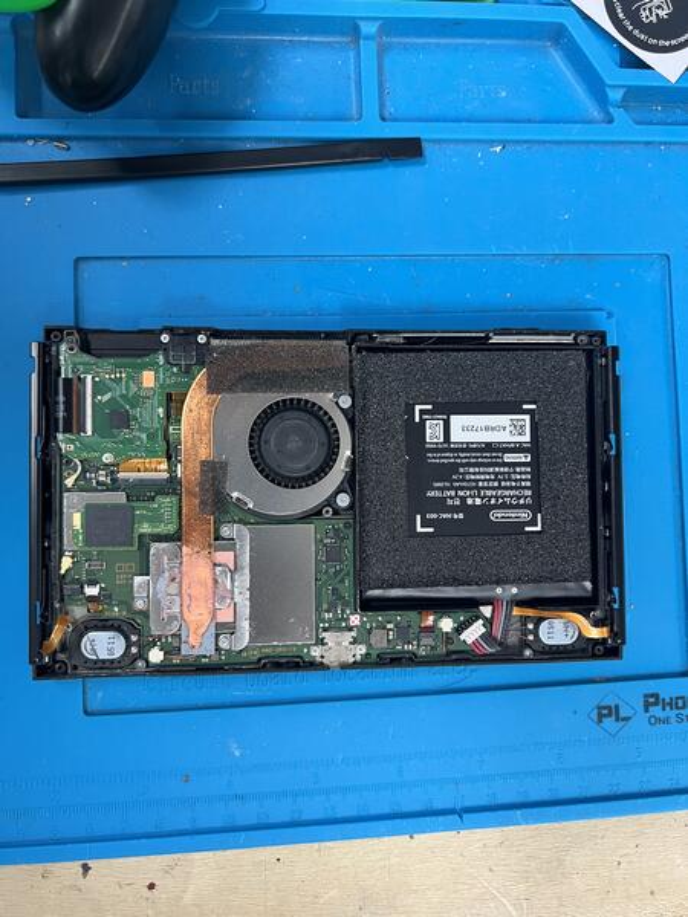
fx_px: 689
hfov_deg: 53.1
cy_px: 458
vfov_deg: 67.3
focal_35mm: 26
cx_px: 344
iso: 125
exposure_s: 1/60
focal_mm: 5.7
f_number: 1.5
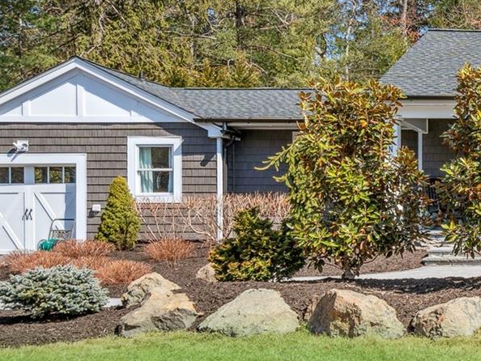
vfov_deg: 27.5
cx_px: 608
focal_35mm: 53
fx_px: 737
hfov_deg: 29.7
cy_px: 221
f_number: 4
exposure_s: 1/800
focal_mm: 16
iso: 125
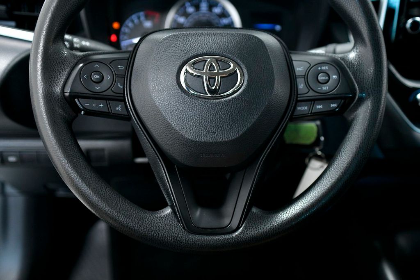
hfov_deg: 42.7
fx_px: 537
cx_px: 210
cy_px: 140
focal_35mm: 46
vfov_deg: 29.3
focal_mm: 46
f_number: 3.5
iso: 2500
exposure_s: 1/320
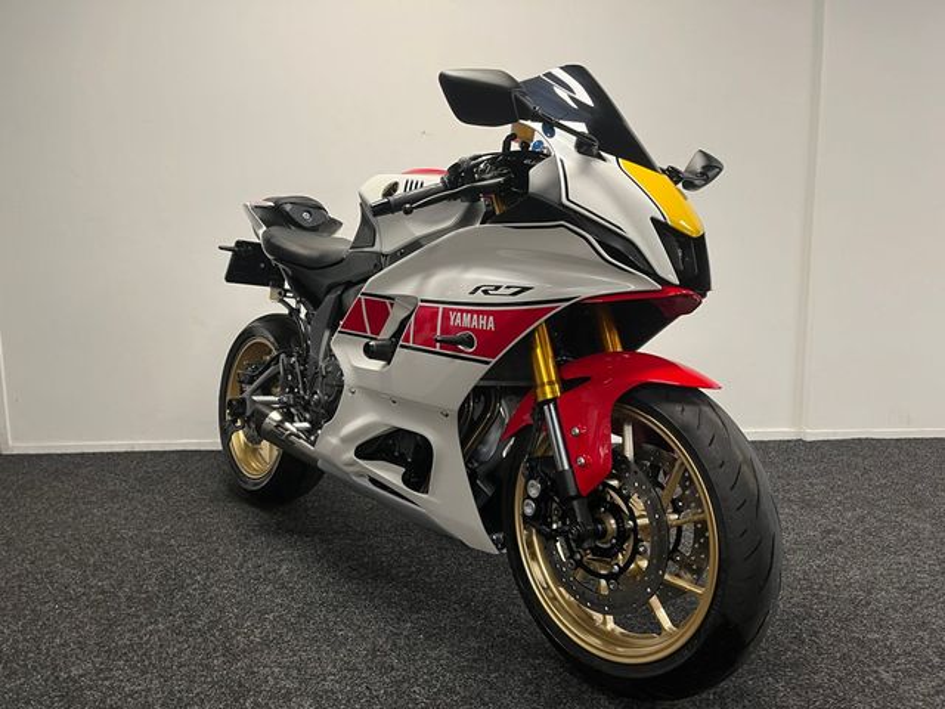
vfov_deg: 53.1
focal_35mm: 26
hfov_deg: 67.3
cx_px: 472
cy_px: 354
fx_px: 710
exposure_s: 1/50
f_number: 1.6
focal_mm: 5.1
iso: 100
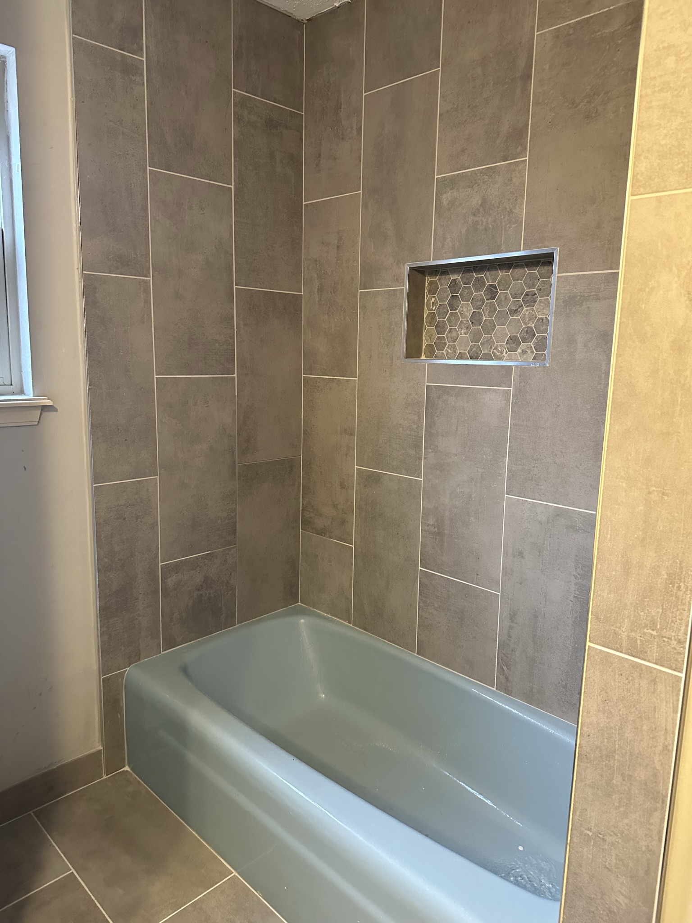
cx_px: 346
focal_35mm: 24
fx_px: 640
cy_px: 462
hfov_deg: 56.8
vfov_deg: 71.6
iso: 500
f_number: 1.78
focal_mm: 6.86
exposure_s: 1/60
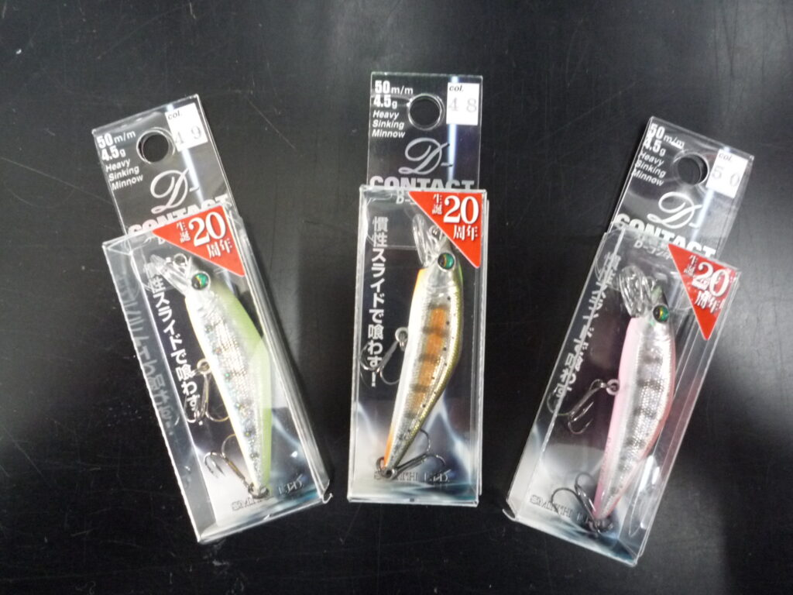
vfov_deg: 54.9
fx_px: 573
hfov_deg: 69.4
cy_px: 298
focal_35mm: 25
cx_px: 396
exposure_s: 1/15
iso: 400
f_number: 2.8
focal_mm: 4.4
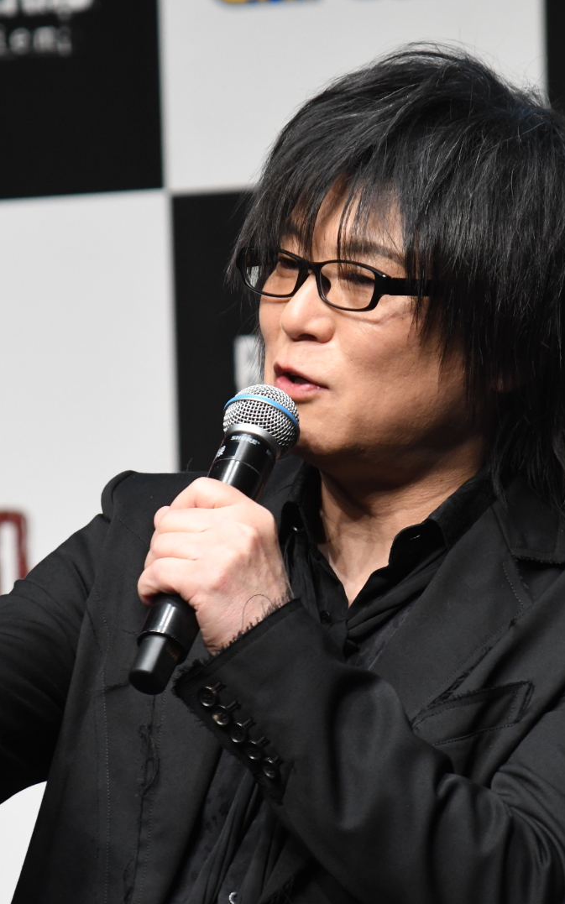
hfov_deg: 2.1
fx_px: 15302
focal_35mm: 621
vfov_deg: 3.4
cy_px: 452
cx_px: 276
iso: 1600
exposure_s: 1/50
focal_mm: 270
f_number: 8
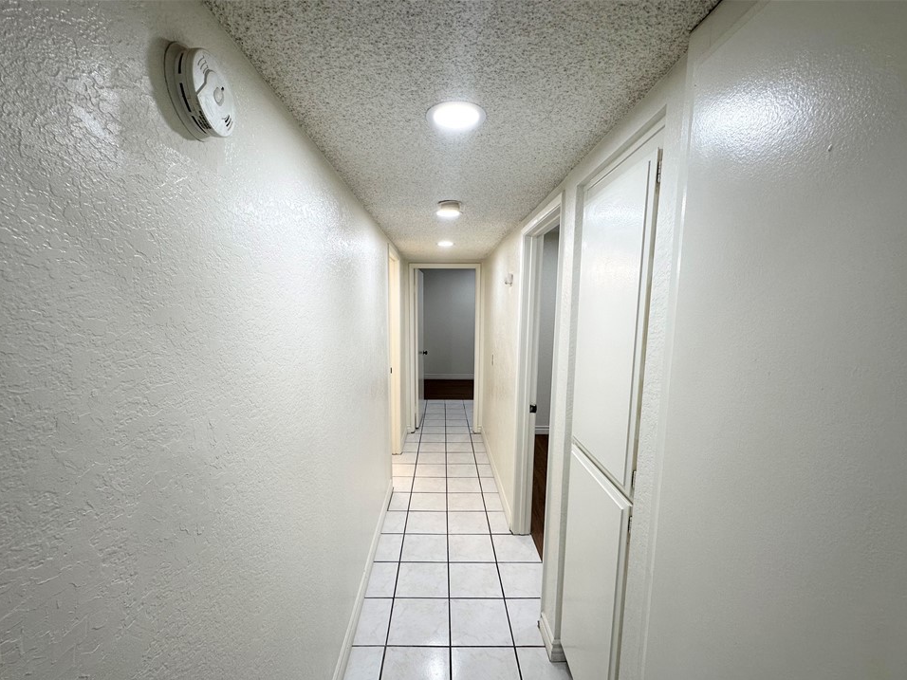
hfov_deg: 98.2
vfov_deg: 81.6
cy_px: 363
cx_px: 445
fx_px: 393
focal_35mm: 15
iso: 80
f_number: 2.2
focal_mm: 2.22
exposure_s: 1/120
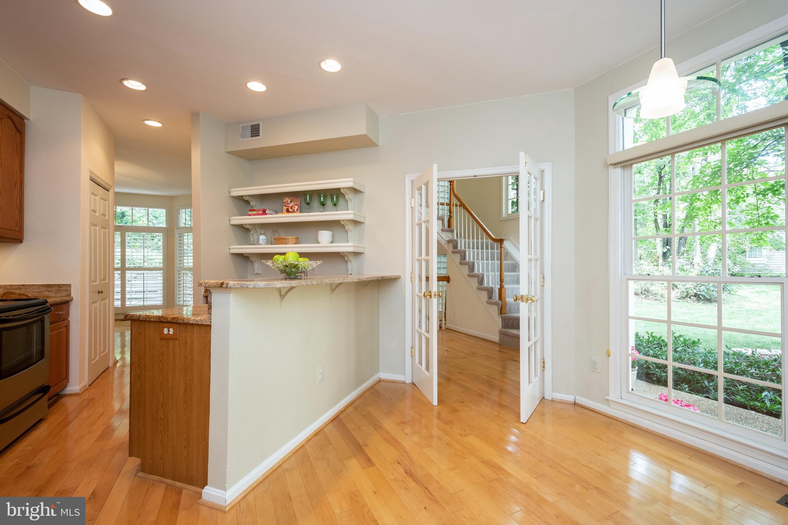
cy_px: 262
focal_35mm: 15
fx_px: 328
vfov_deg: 77.3
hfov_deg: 100.4
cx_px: 394
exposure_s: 1/40
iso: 500
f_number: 6.3
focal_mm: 10
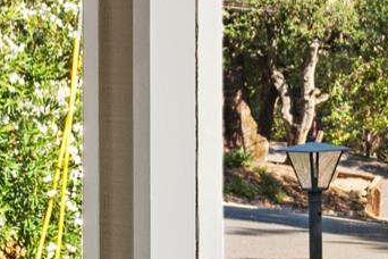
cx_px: 538
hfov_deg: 10.9
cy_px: -111
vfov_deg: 7.4
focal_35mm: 184
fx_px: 1983
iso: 320
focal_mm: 28
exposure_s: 1/60
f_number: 8
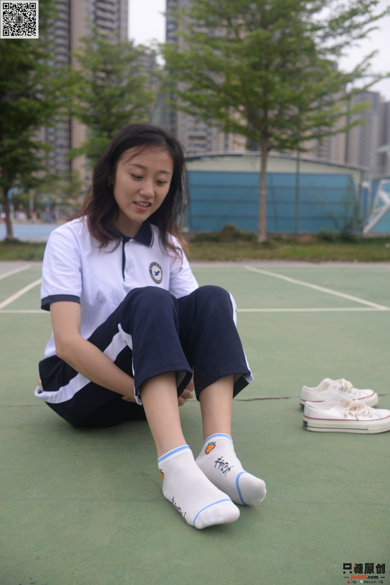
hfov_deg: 37.9
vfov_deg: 54.4
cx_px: 195
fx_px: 568
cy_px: 292
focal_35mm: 35
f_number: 5
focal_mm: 35
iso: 250
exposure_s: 1/250
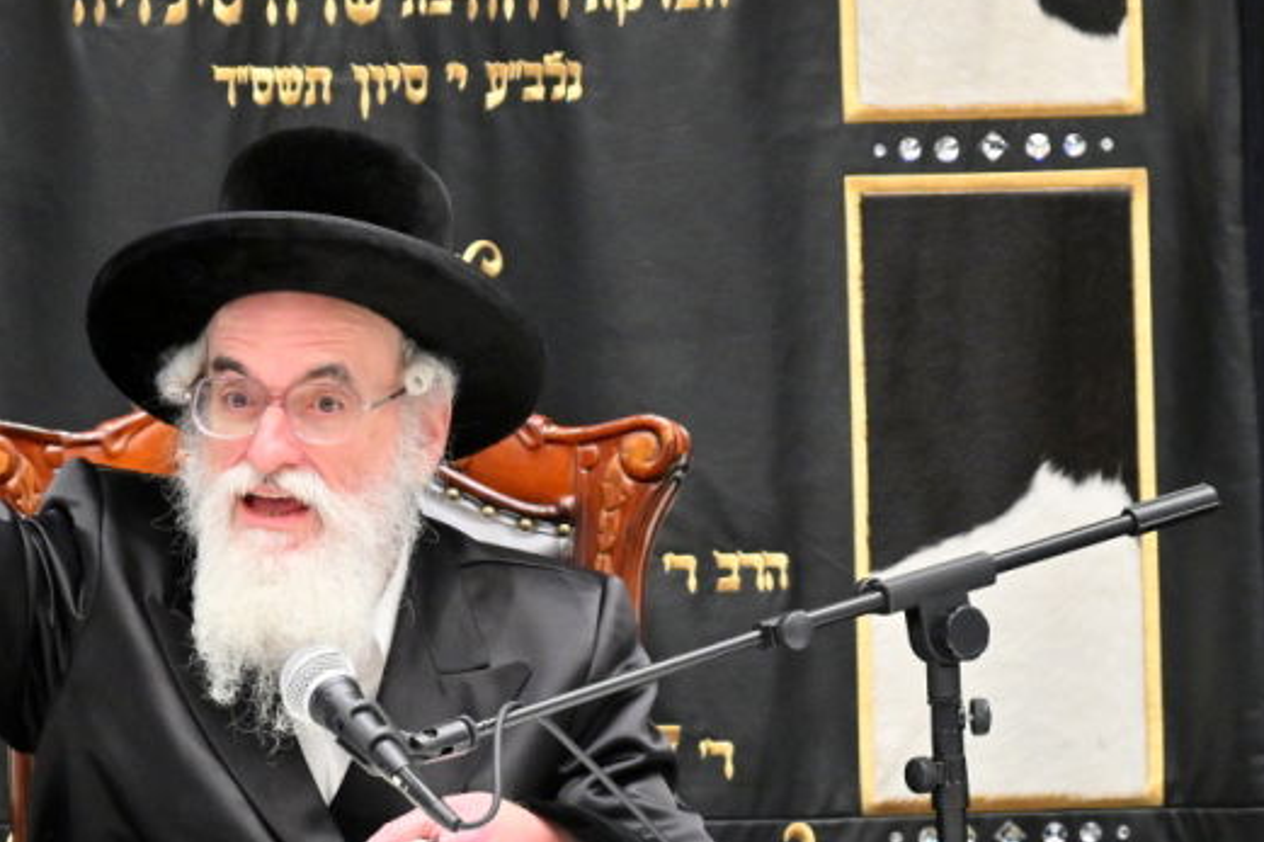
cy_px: 524
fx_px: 12425
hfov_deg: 5.8
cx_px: 383
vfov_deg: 3.9
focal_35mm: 354
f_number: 4
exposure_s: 1/160
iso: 1000
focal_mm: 120
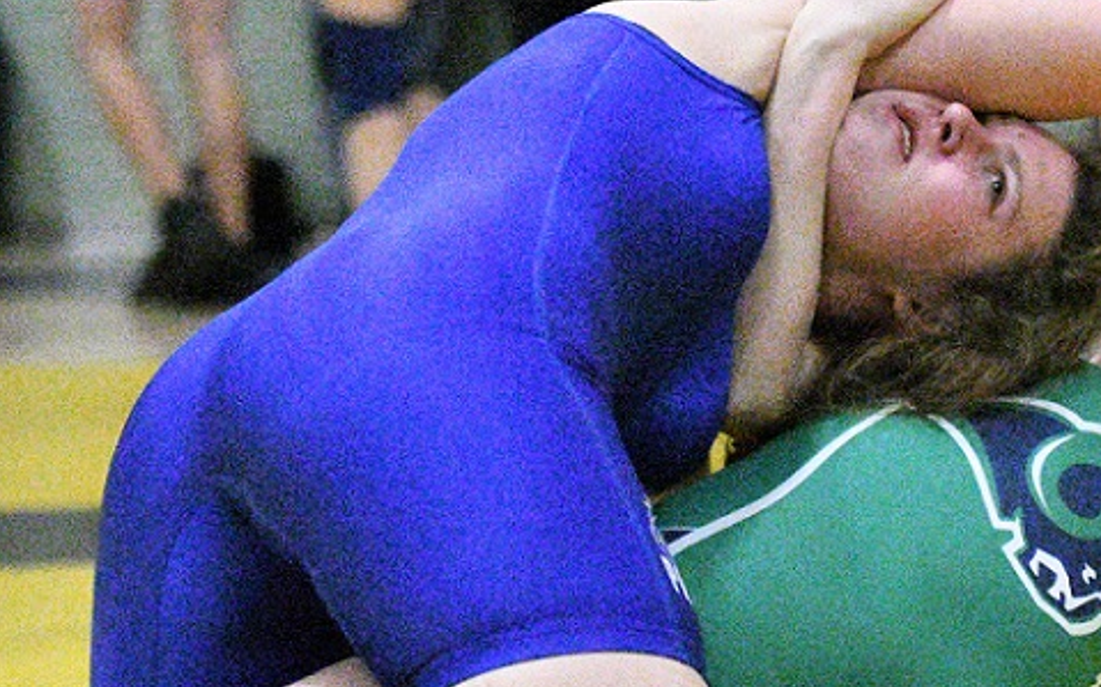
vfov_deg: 6.4
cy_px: 543
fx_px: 6179
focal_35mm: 206
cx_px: 795
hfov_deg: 10.2
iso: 51200
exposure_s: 1/2000
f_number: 2.8
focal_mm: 70
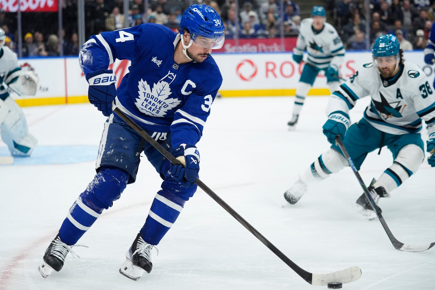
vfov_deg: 18.2
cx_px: 217
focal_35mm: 75
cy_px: 144
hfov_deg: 27.0
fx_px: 906
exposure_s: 1/1600
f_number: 2.8
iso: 2000
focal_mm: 74
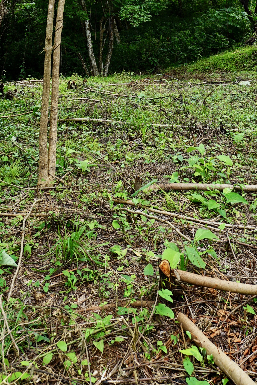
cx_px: 144
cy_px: -54
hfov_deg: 30.1
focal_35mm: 45
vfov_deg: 36.2
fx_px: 477
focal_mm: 16.2
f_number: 4.5
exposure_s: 1/60
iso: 100
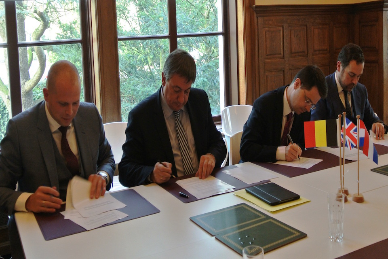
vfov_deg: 33.4
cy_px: 130
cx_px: 194
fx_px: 431
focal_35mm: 40
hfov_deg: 48.5
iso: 400
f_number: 4.2
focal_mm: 15.1
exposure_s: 1/25
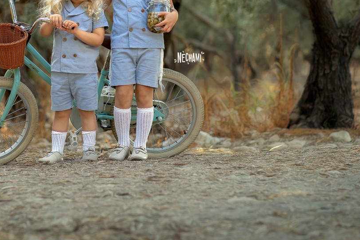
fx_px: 1700
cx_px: 57
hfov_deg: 12.0
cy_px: 12
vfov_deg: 8.0
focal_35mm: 170
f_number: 2.8
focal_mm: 85
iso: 250
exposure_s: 1/160
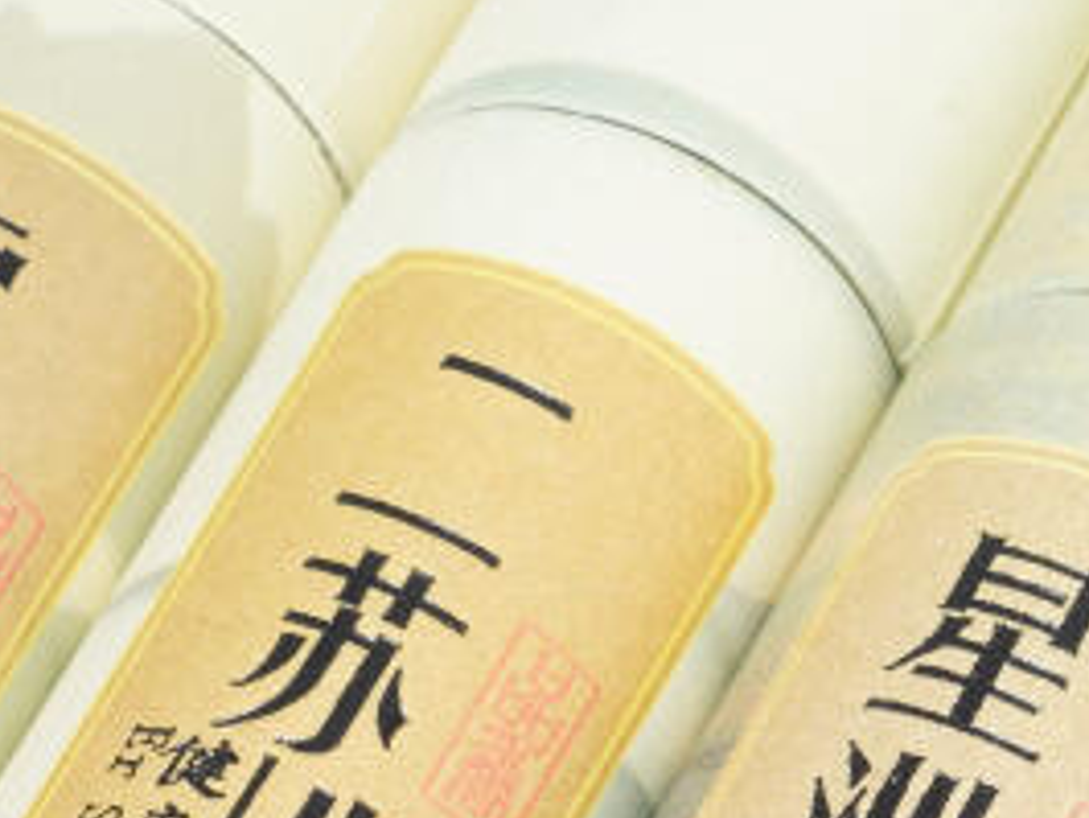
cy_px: 715
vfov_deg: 3.9
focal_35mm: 386
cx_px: 719
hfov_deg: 5.1
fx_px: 12149
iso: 100
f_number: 13
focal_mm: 51
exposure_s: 1/160
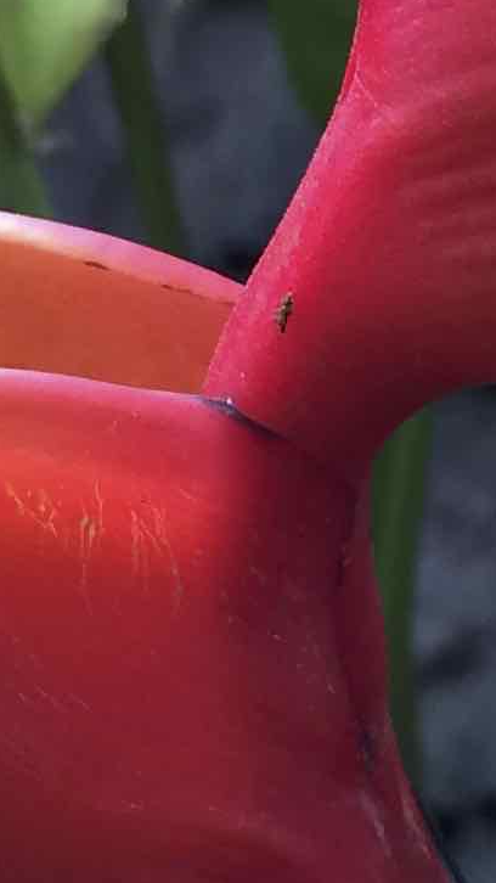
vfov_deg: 14.2
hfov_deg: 8.1
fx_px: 3439
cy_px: -144
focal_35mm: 147
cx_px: 725
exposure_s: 1/40
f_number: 2.2
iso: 40
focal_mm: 4.12
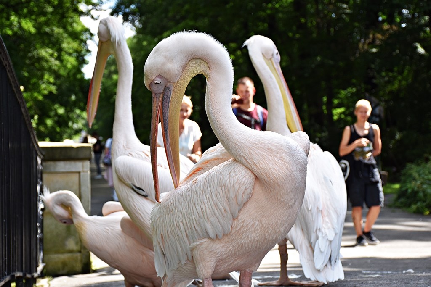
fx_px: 1006
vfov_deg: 16.3
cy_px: 144
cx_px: 216
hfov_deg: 24.2
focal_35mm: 84
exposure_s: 1/500
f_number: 5.6
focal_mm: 56
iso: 320
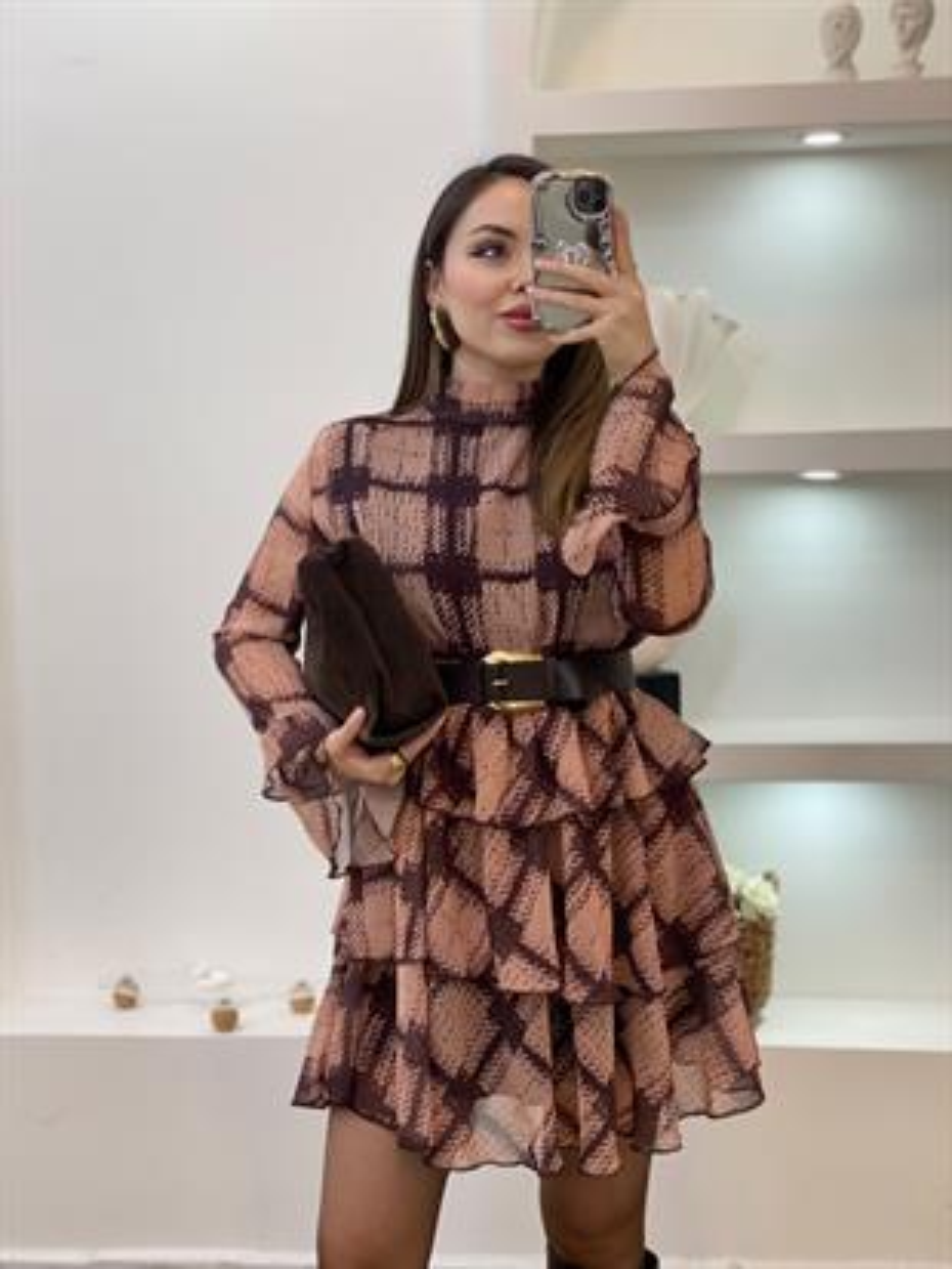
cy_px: 634
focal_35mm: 52
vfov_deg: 36.8
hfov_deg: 28.0
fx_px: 1906
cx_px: 476
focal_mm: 6
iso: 80
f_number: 2
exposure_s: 1/100
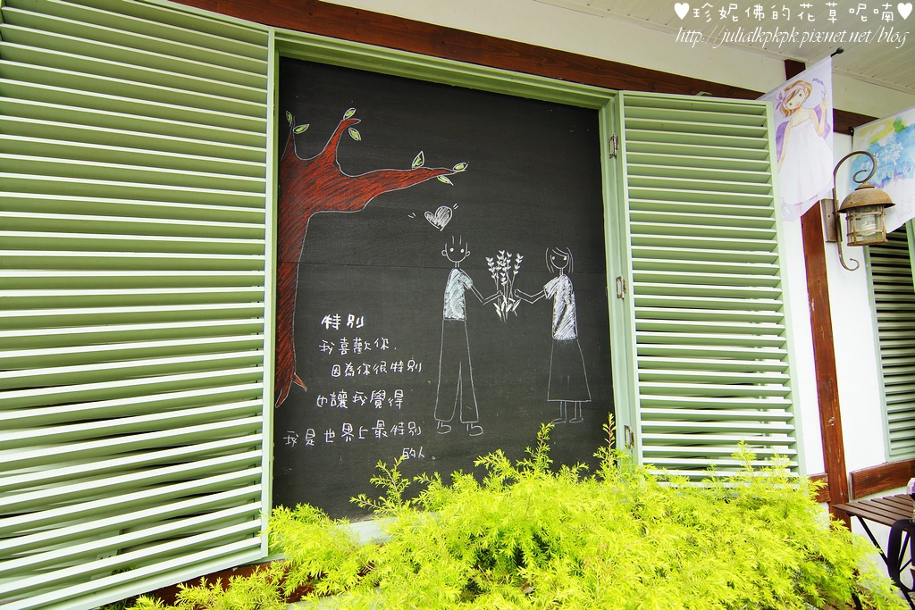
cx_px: 458
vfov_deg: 72.1
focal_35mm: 16
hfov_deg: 95.0
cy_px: 305
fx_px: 419
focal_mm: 11
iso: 100
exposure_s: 1/80
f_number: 4
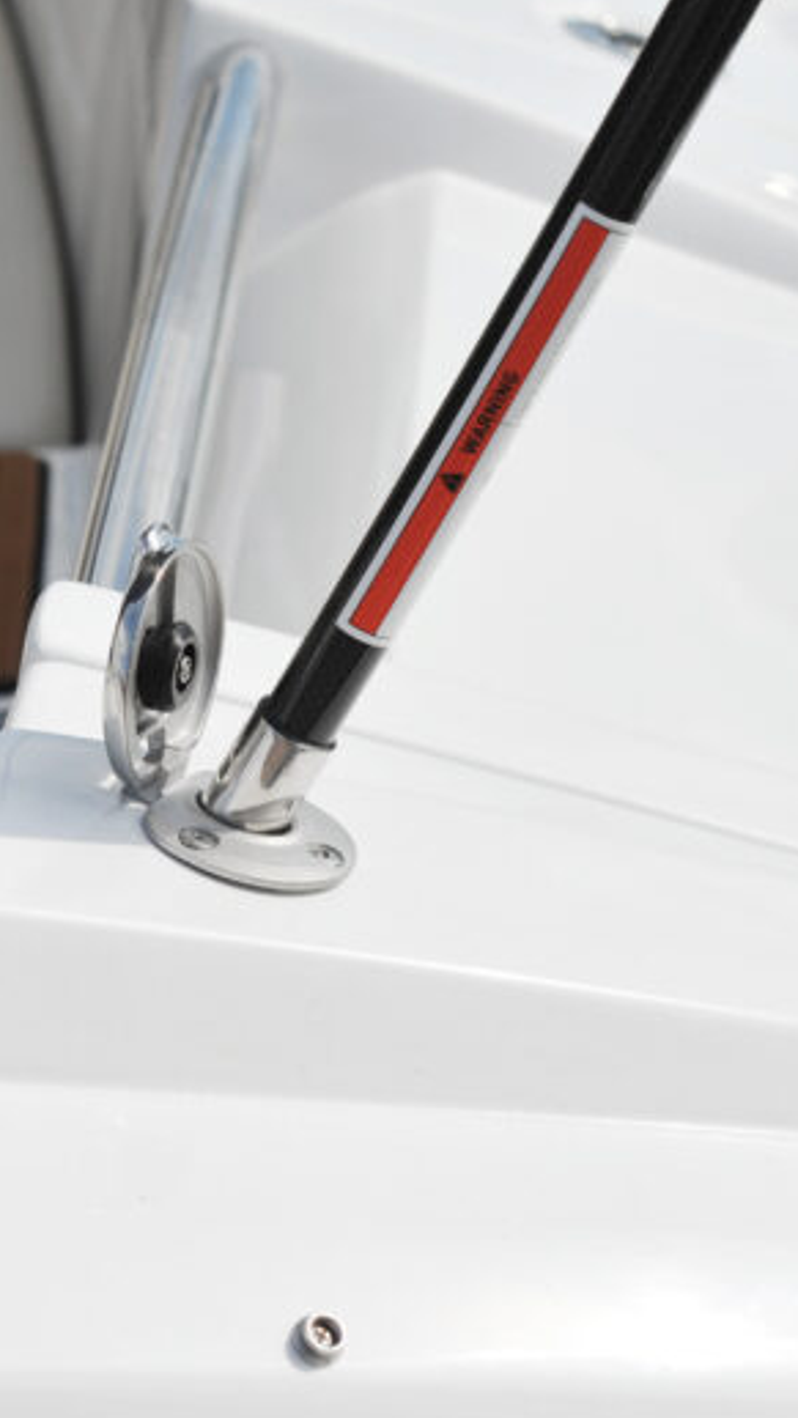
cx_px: 217
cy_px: 704
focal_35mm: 145
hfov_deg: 8.4
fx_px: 5452
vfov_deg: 14.8
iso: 200
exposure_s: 1/1000
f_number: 8
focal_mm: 70
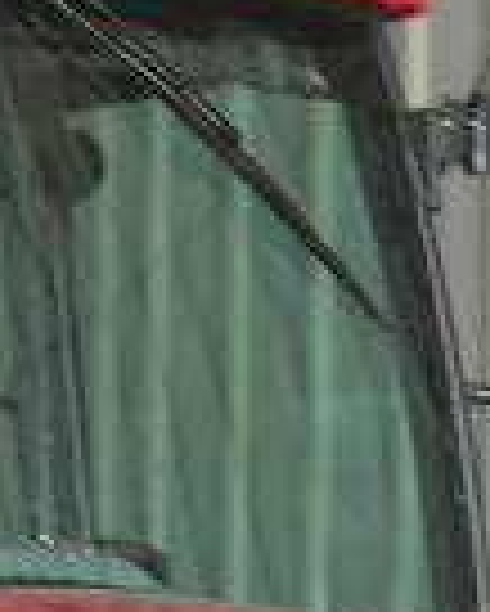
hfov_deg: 5.5
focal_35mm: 280
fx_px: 5070
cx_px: 18
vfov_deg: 6.8
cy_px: 963
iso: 64
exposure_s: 1/47.4
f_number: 2.8
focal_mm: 7.8
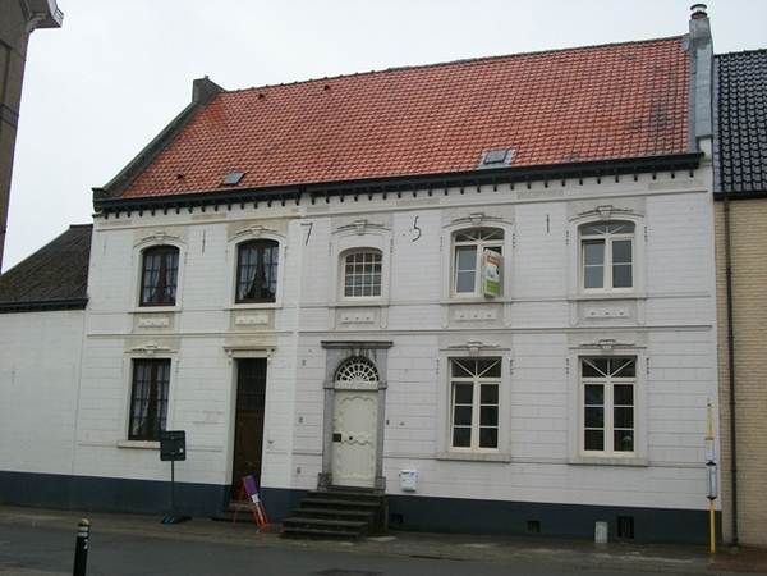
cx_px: 384
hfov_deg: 46.8
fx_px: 886
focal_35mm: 40
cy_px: 288
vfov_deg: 36.0
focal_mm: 7.1
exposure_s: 1/200
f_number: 3.2
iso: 80
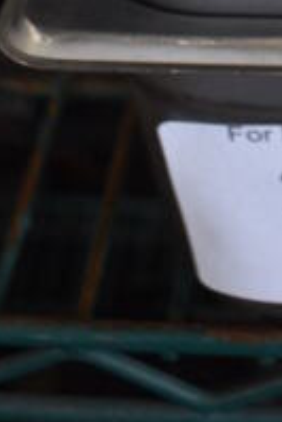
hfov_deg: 10.6
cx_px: 437
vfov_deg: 14.4
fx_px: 1454
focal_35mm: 124
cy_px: -357
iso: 800
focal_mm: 18
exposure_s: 1/60
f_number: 4
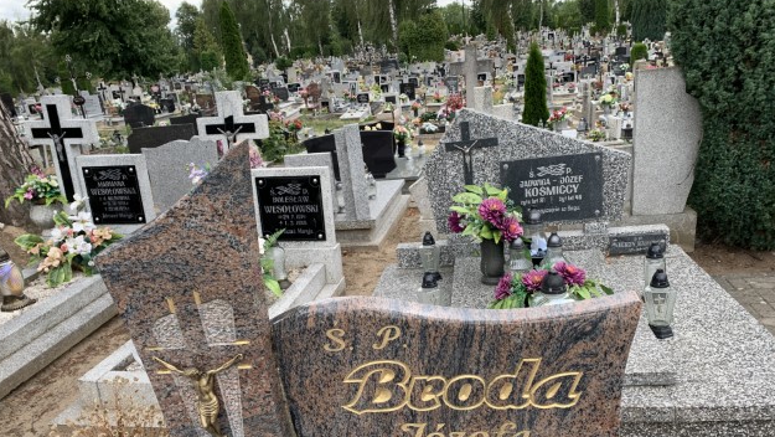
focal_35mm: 29
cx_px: 388
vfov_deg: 40.1
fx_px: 596
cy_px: 259
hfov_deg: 66.1
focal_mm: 4.25
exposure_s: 1/520
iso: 25
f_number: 1.8
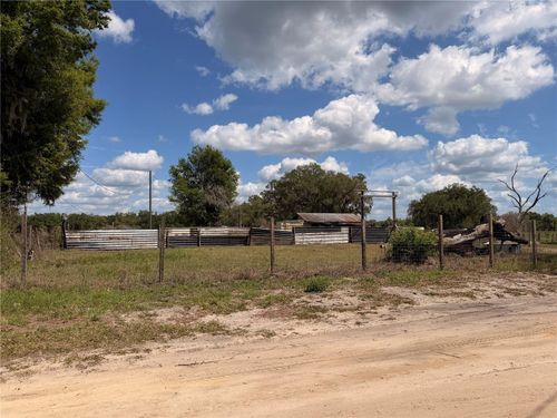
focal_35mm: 24
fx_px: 386
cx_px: 278
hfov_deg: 71.6
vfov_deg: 56.8
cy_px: 209
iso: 80
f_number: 1.78
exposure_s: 1/10309
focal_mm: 6.76
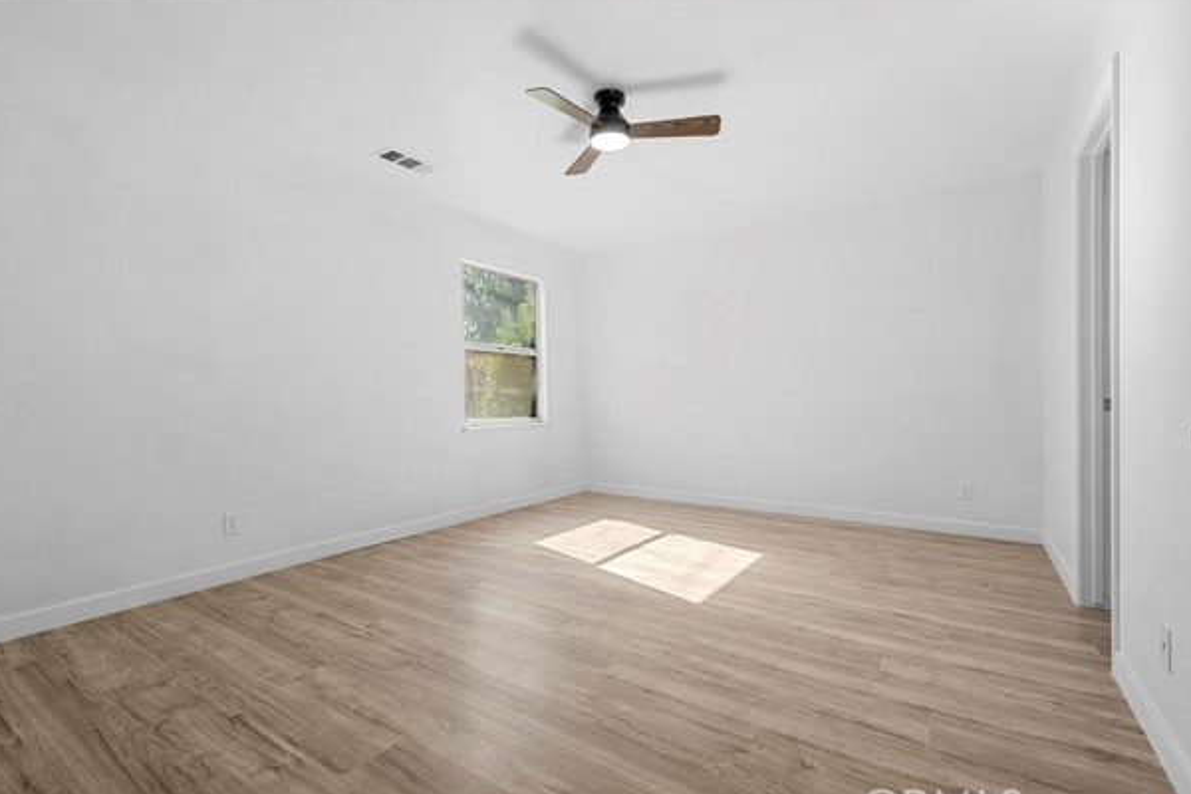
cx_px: 576
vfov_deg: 73.7
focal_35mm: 16
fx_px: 529
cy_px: 412
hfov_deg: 96.7
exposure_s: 1/50
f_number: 7.1
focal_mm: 10
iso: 250
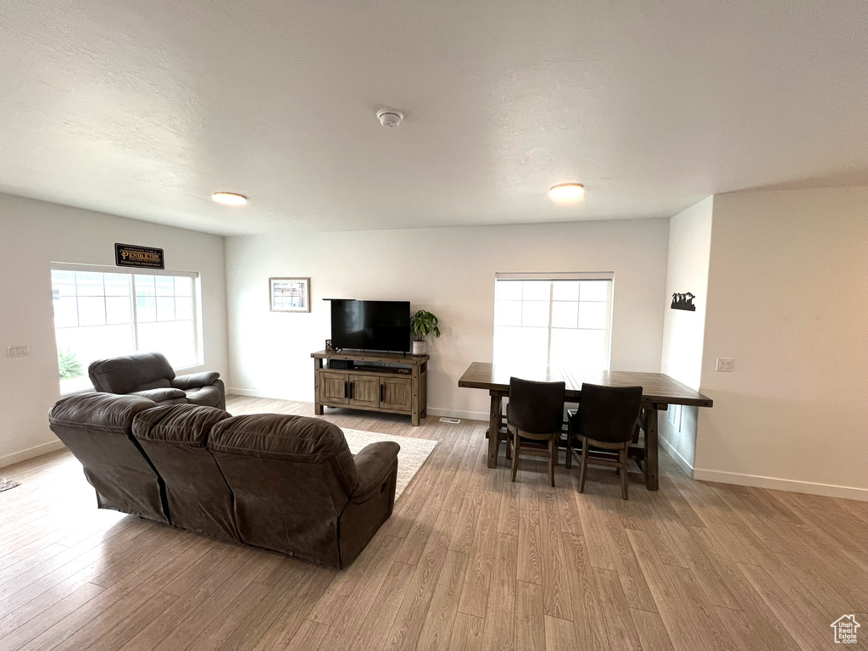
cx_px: 434
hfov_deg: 106.2
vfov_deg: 89.9
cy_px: 326
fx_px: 326
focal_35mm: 13
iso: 125
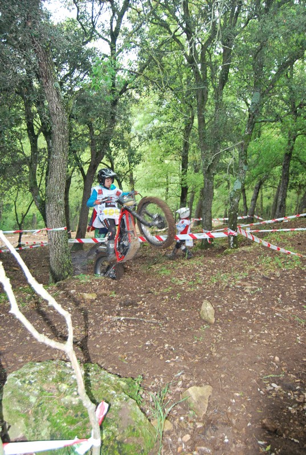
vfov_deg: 61.8
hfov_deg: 43.8
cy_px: 228
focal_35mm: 30
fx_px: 381
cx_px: 153
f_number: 3.8
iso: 450
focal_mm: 20
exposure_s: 1/60
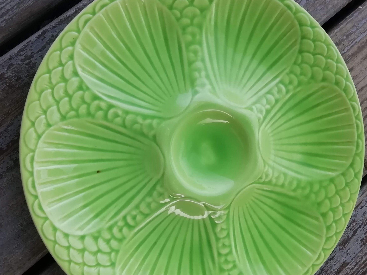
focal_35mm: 36
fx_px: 382
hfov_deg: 51.3
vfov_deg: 39.6
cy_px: 156
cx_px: 193
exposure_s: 1/100
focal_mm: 3.21
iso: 50
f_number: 2.2
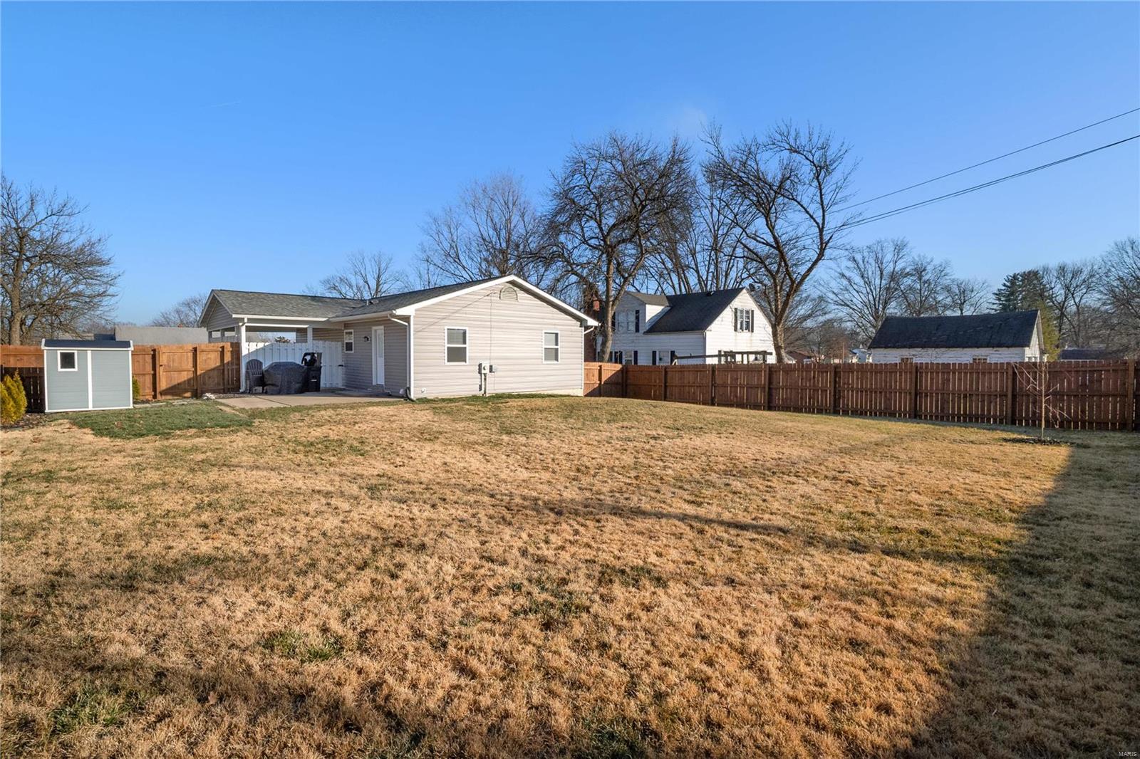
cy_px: 380
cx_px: 570
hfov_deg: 96.7
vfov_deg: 73.7
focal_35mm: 16
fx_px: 507
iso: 400
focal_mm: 8
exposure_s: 1/1000
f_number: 7.1
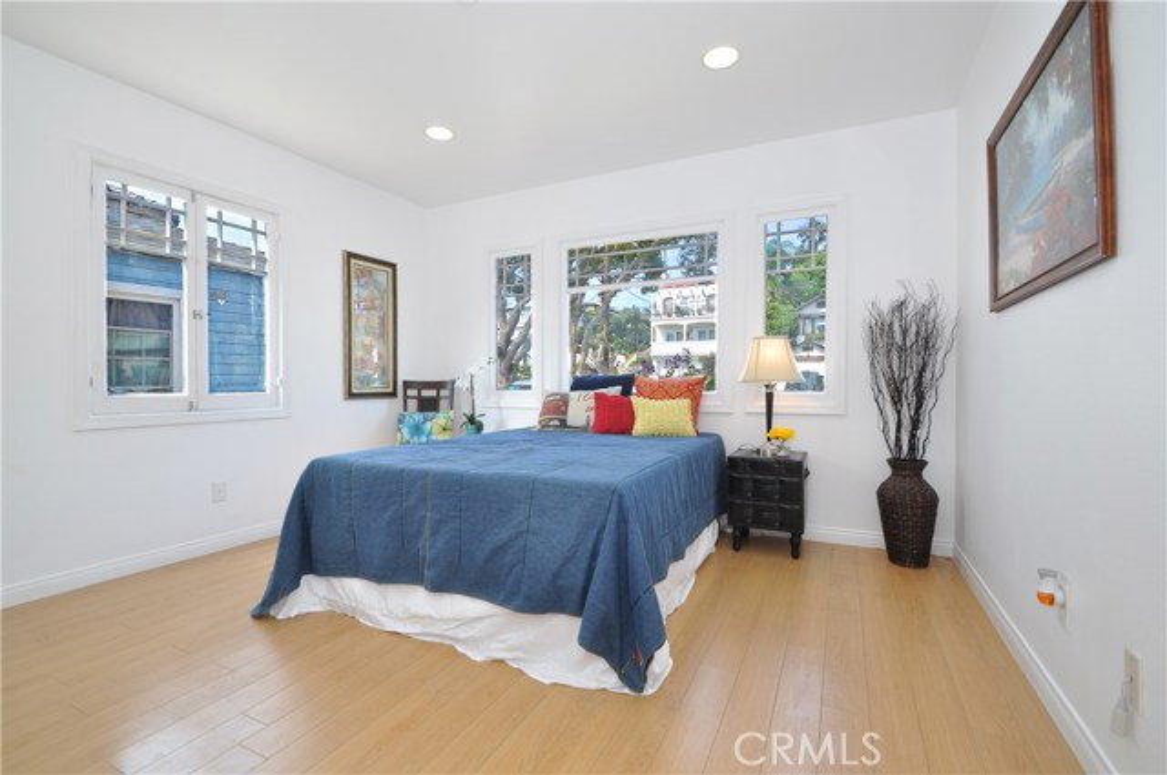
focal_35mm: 15
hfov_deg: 100.5
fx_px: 486
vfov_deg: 77.2
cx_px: 584
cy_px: 388
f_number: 8
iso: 250
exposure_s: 1/30
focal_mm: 10
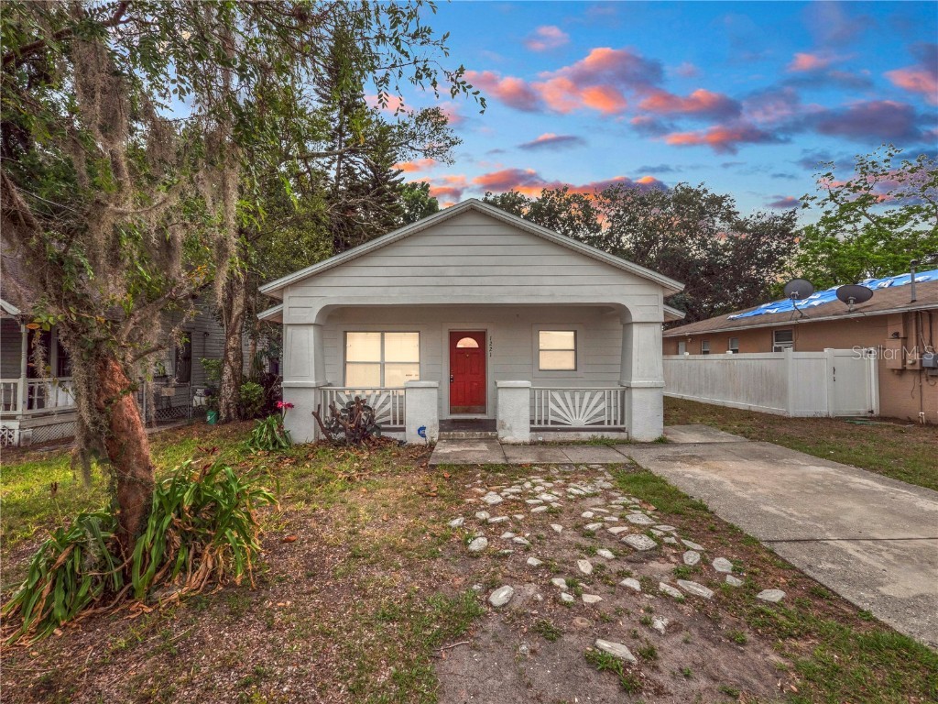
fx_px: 379
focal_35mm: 14
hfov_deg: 102.1
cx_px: 469
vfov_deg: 85.7
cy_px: 352
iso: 250
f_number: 11
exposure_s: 1/200
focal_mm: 7
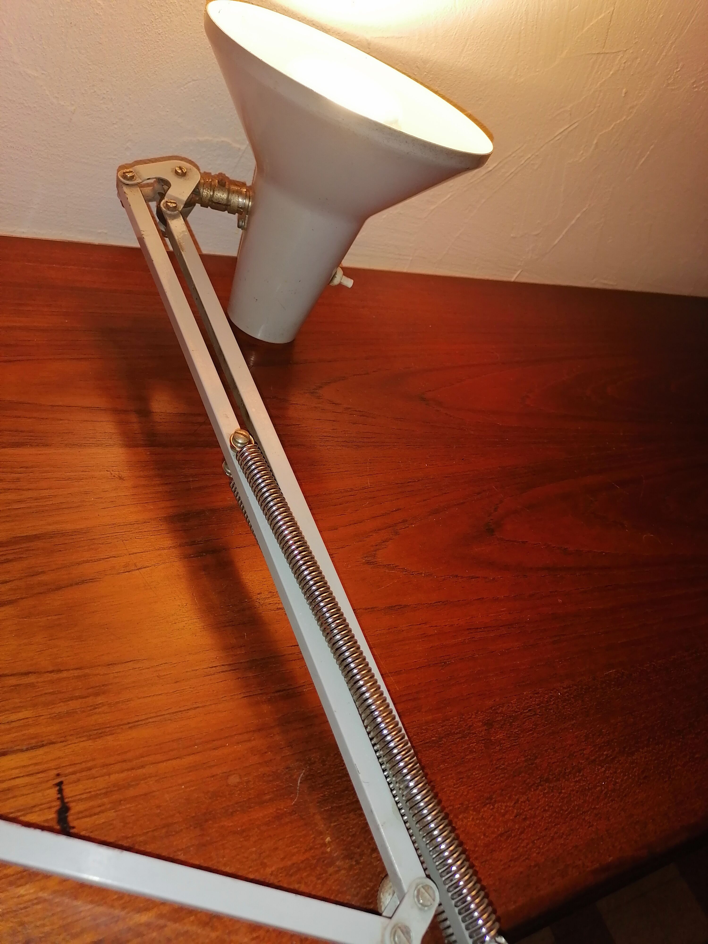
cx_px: 354
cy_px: 472
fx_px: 736
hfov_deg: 51.4
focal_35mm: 27
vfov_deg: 65.3
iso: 80
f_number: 1.8
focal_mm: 5.3
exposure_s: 1/50
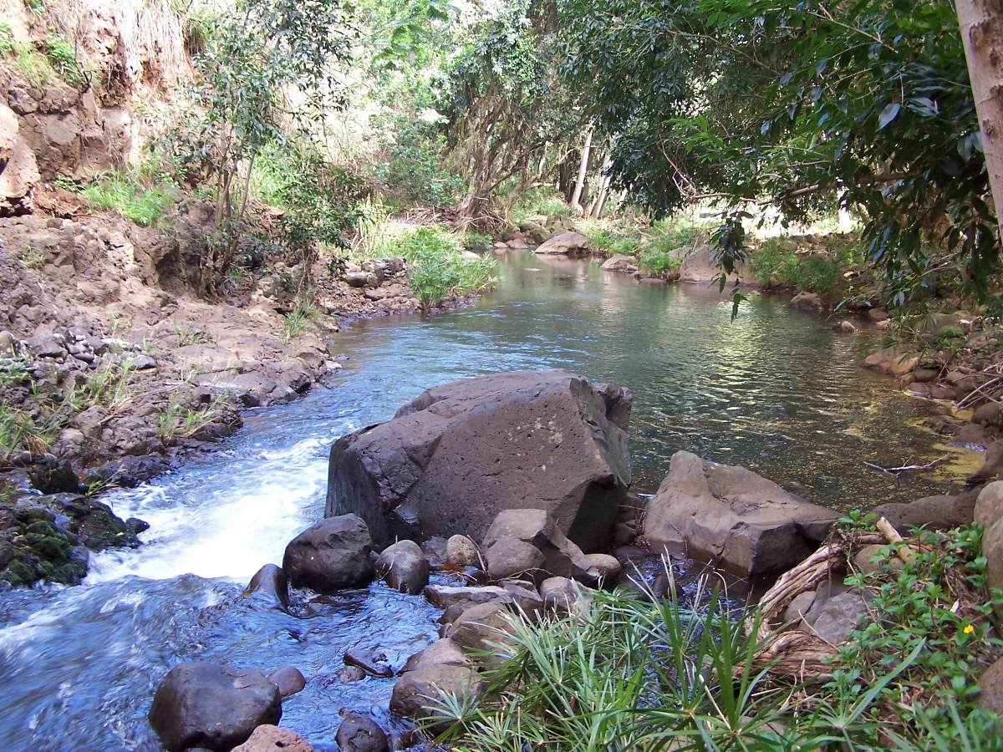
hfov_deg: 49.0
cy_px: 376
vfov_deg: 37.7
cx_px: 502
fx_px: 1101
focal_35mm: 38
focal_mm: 6.3
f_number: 2.8
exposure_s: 1/30
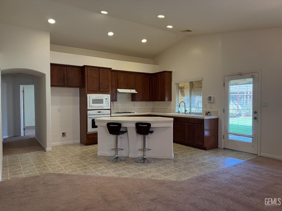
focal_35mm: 24
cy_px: 106
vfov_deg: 56.8
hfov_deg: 71.6
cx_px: 141
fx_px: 196
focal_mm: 6.76
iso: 320
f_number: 1.78
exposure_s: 1/120
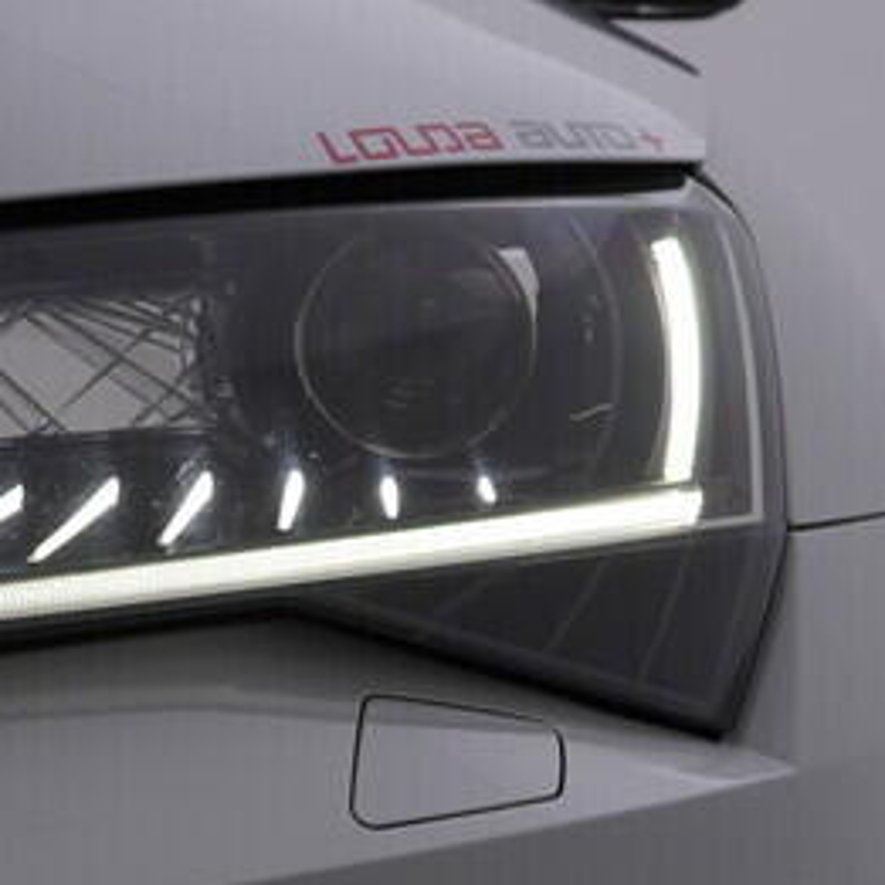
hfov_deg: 14.5
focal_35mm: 120
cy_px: 910
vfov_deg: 14.3
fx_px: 3471
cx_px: 407
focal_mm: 24
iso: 125
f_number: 5.6
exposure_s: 1/160
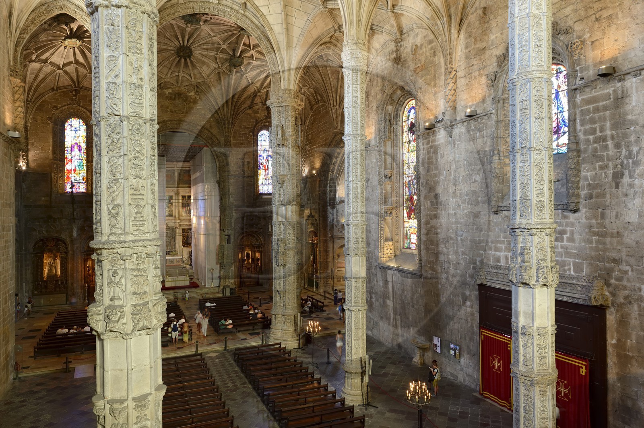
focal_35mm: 24
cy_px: 214
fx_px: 429
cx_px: 322
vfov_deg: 53.1
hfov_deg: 73.8
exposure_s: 1/3.33
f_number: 8
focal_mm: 24
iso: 800
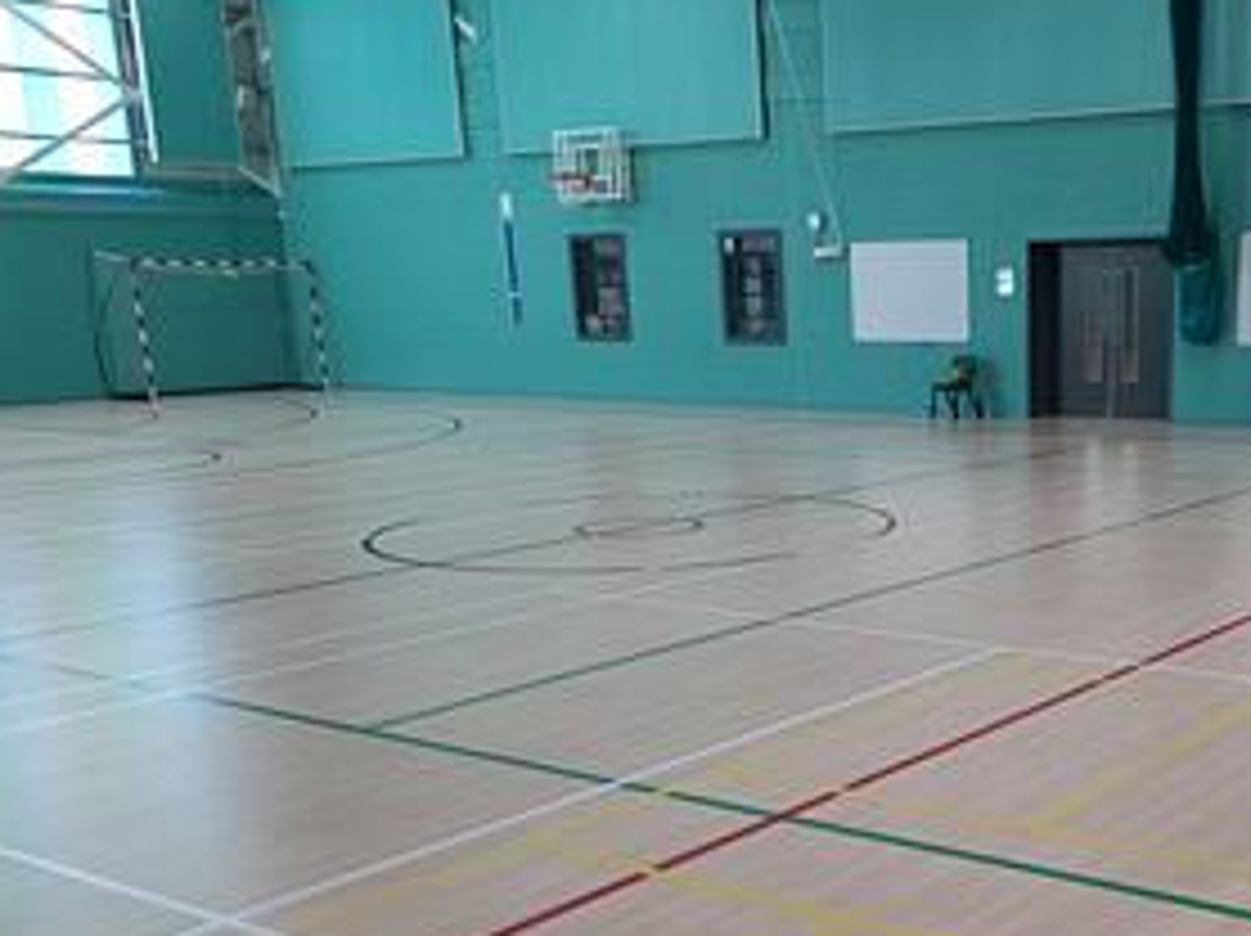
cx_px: 1004
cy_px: 722
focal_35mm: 45
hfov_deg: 40.4
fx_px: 1625
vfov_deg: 31.5
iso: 40
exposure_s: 1/50
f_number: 2
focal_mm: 4.6
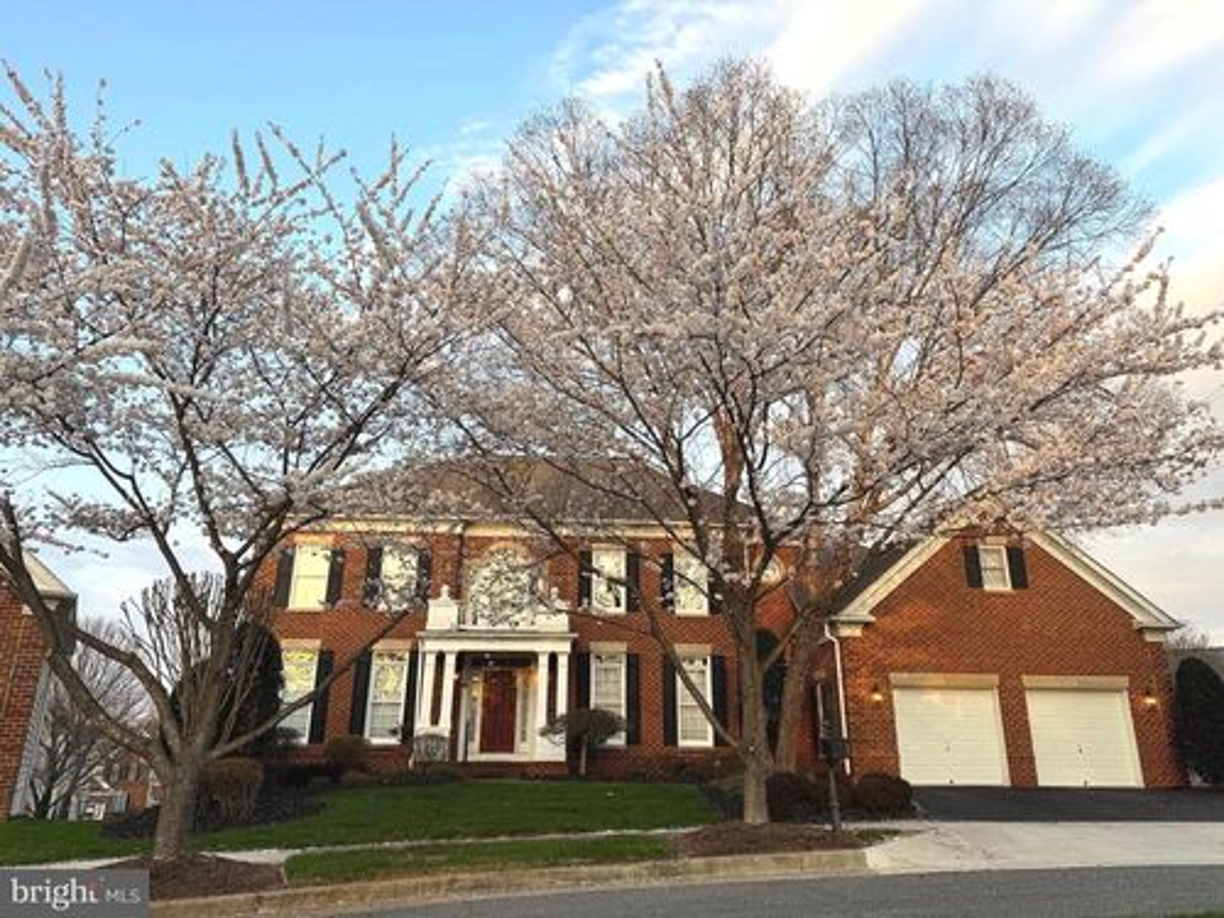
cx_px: 612
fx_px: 849
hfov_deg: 71.6
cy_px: 459
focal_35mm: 24
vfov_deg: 56.8
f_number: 1.78
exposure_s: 1/535
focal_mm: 6.76
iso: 80
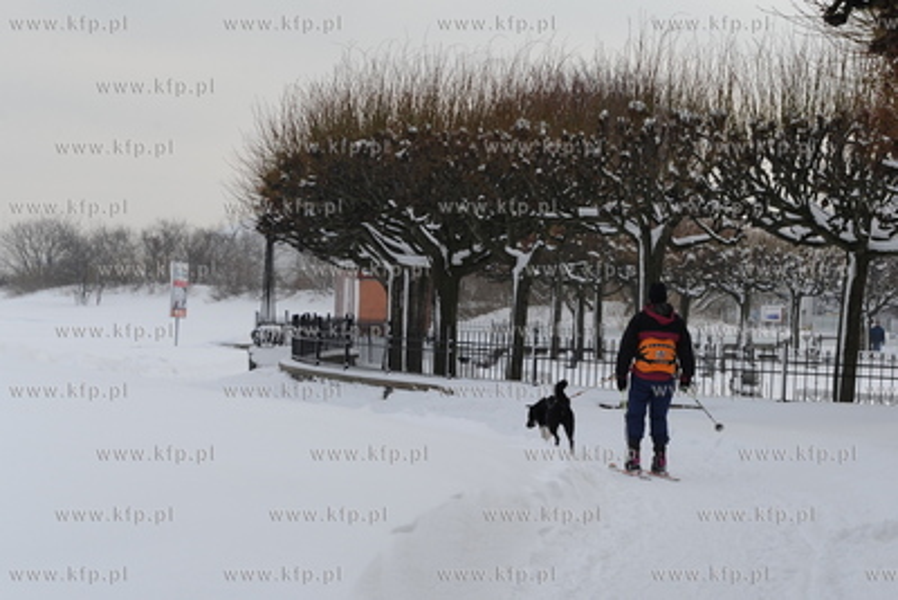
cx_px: 449
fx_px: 1747
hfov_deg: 28.8
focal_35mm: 70
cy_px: 300
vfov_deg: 19.5
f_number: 9
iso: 400
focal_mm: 70
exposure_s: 1/320
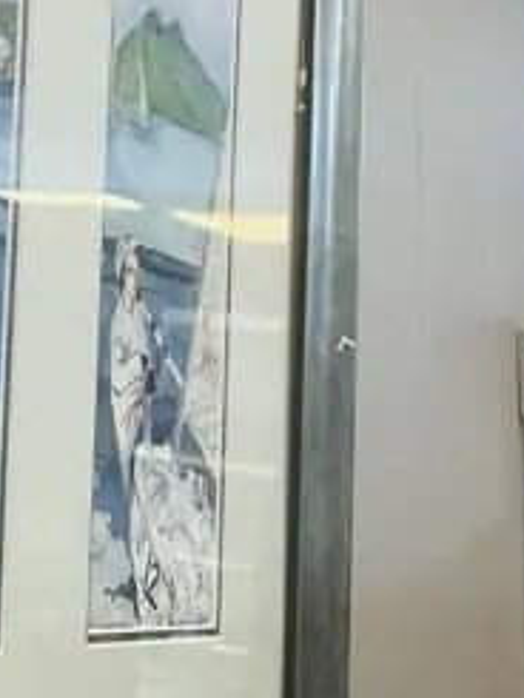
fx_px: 2359
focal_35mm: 117
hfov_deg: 11.8
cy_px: 108
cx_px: -390
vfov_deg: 16.7
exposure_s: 1/50
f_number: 1.8
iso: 64
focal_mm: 3.99
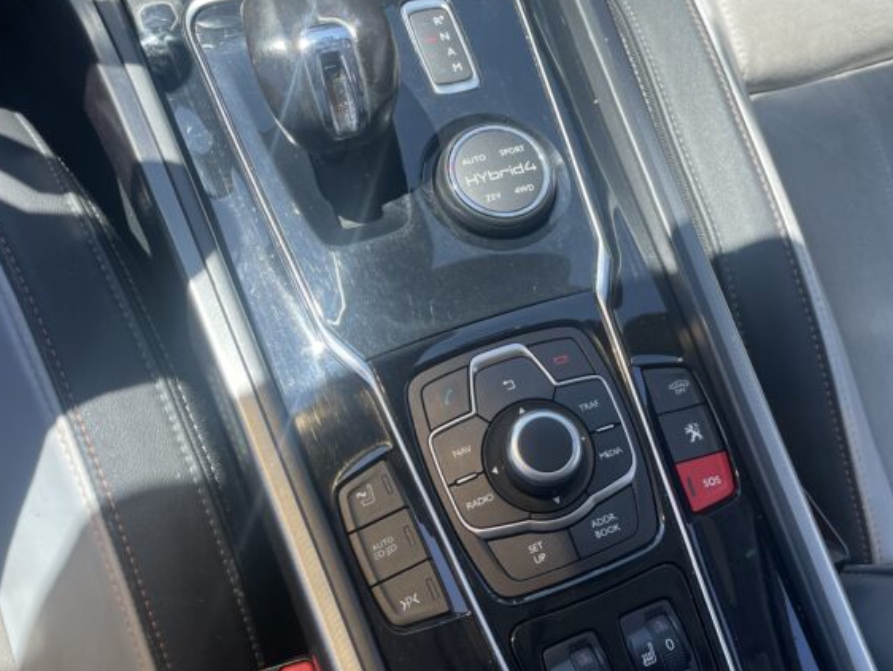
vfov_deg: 38.7
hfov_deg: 49.9
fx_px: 955
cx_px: 513
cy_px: 312
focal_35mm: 37
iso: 32
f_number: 1.6
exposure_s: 1/606
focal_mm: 4.2
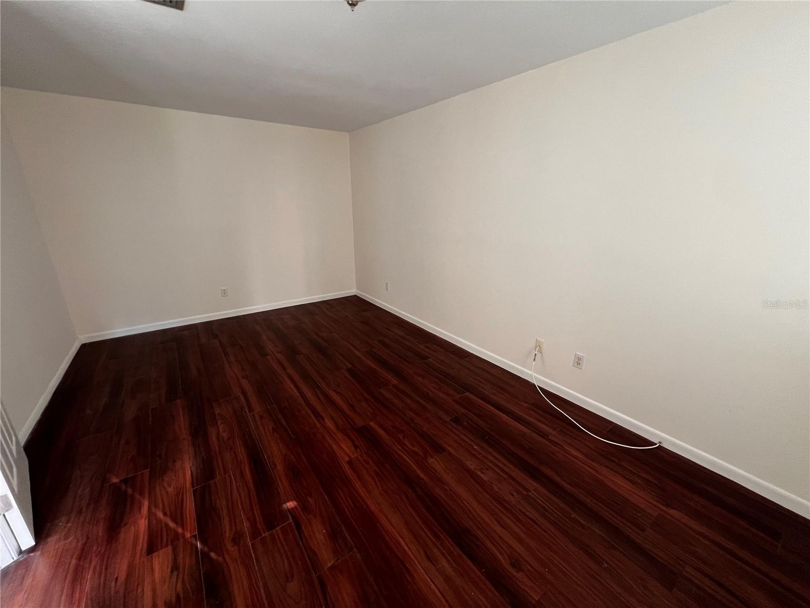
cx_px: 405
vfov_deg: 89.9
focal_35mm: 13
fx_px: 304
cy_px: 304
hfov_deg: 106.2
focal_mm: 1.57
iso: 160
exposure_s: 1/99
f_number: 1.8
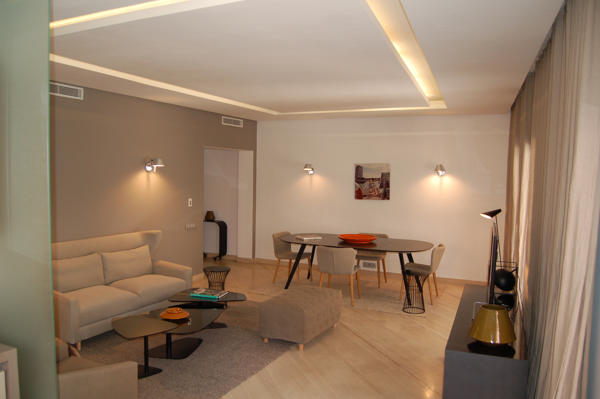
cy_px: 200
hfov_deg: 67.4
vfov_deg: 47.8
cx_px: 300
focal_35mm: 27
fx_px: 450
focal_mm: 18
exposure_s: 1/60
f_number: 3.5
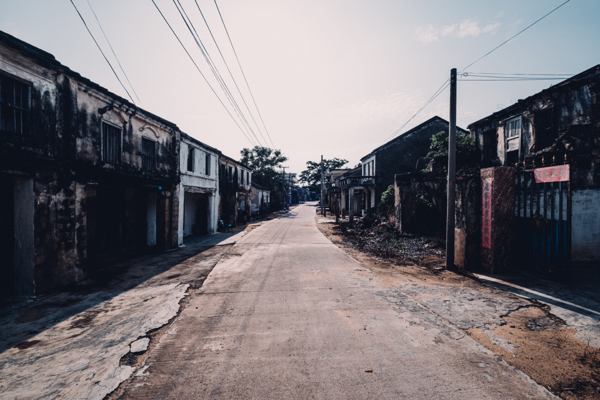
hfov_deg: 100.4
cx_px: 300
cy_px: 200
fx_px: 250
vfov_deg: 77.3
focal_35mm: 15
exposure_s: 1/250
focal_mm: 10
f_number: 9
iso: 80
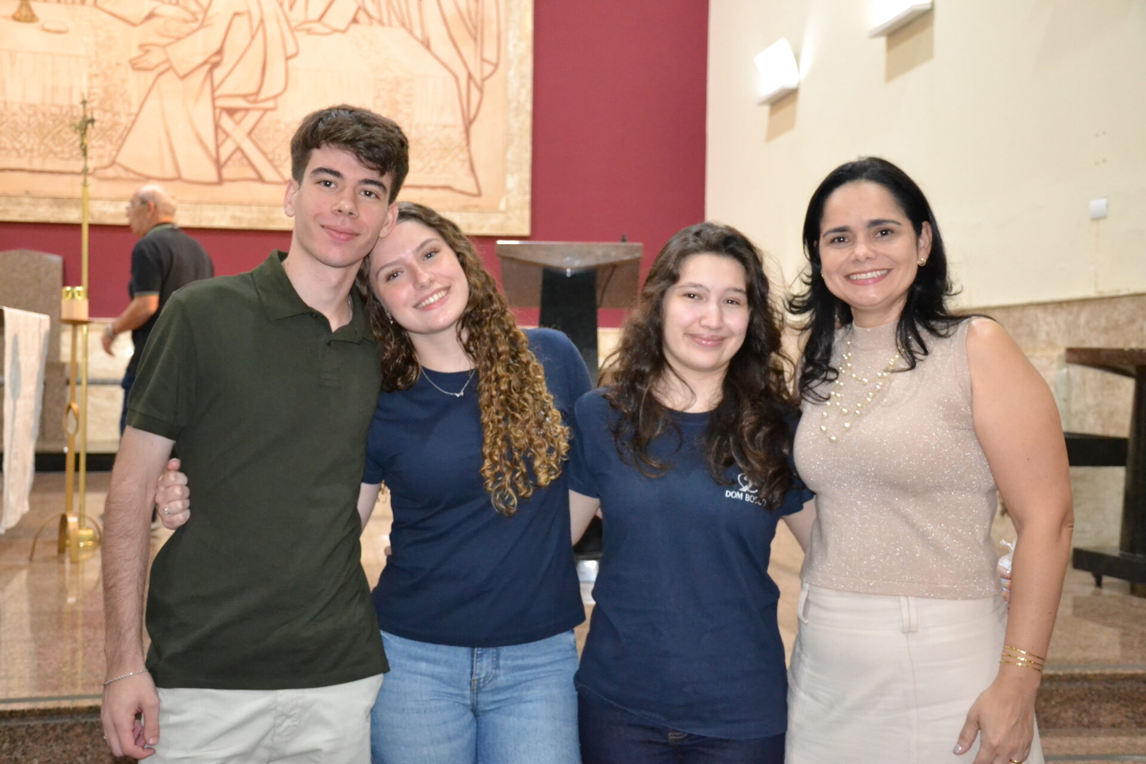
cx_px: 573
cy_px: 382
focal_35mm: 40
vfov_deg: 33.0
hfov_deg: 47.9
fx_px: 1289
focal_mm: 27
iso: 3200
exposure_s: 1/60
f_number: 4
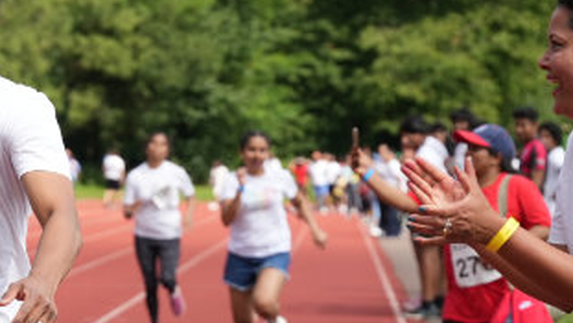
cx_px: -63
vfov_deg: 6.2
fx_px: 2969
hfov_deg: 10.9
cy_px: 174
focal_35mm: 195
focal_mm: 56.7
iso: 250
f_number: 2.8
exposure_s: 1/4000
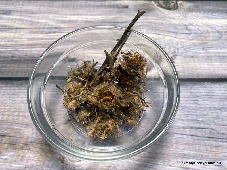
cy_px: 85
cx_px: 114
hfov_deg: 67.3
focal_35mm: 26
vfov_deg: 53.1
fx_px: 170
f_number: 1.8
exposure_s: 1/121
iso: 50
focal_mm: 4.25
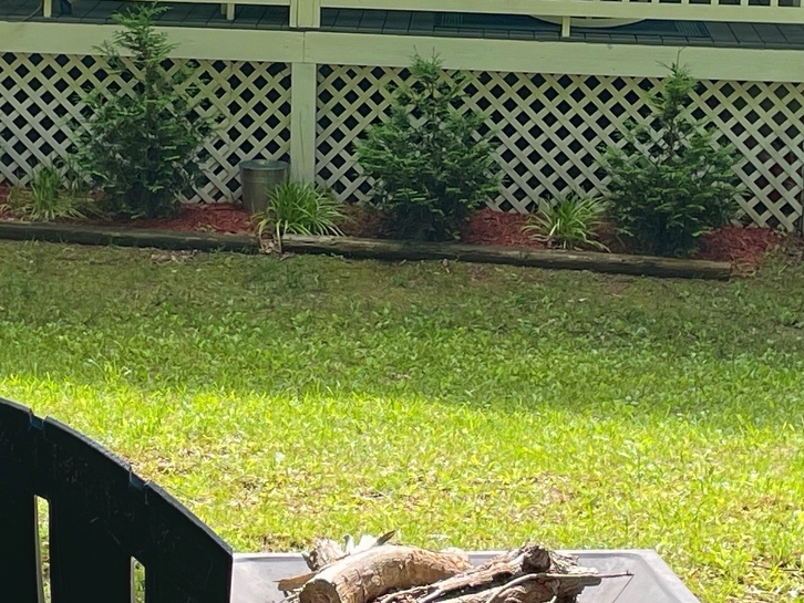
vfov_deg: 13.3
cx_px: 333
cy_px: 52
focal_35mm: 110
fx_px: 2556
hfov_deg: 17.9
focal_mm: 4.2
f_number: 1.6
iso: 50
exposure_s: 1/458
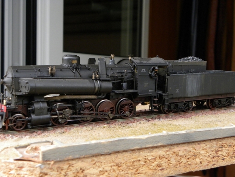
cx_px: 118
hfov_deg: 36.8
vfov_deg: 28.0
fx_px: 353
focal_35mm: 52
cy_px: 88
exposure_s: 1/61.7
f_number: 3.5
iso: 211
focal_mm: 9.2
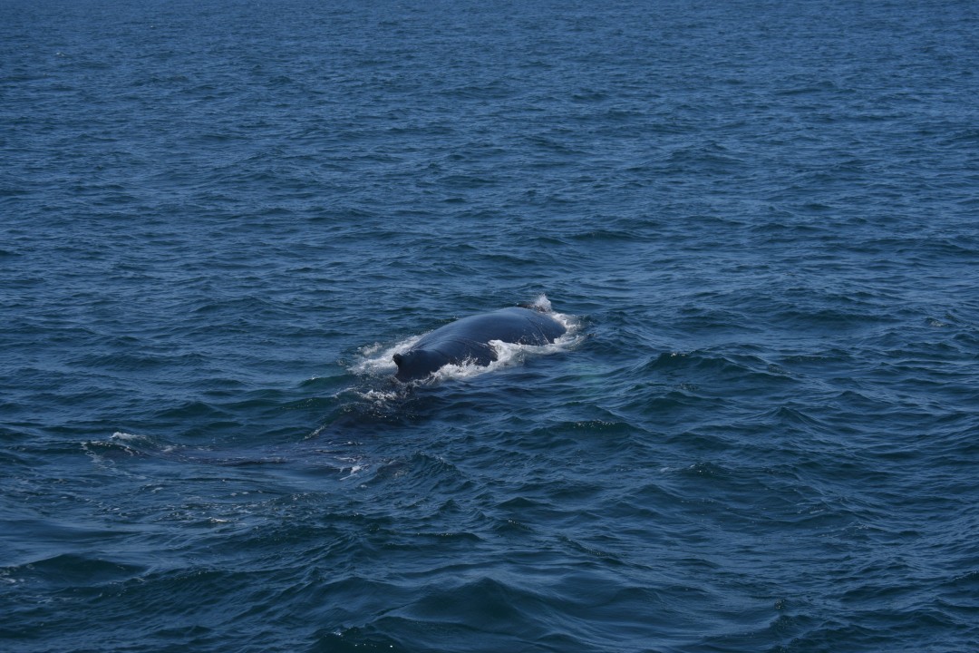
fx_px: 2529
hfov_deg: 21.9
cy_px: 326
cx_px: 490
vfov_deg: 14.7
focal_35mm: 93
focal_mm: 62
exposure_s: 1/1600
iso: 200
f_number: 5.6
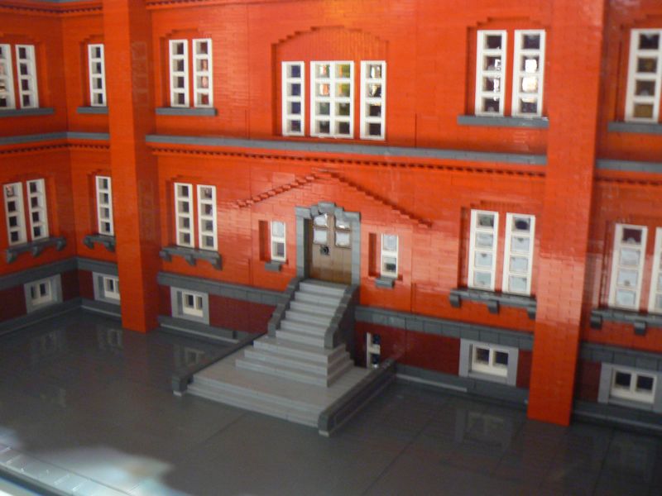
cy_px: 248
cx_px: 331
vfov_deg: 39.7
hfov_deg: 51.4
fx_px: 688
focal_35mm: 36
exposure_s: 1/4
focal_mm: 6
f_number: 2.8
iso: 200
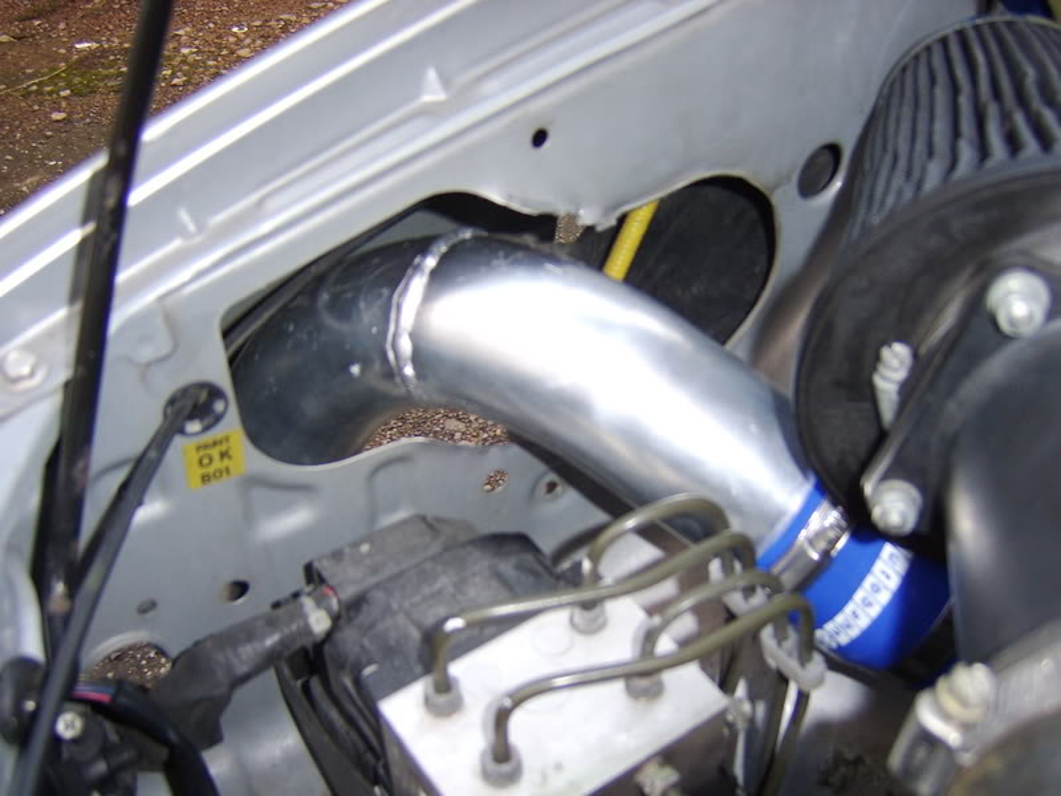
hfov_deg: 58.4
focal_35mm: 31
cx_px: 530
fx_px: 950
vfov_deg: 45.4
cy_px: 398
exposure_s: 1/30
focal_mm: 8.13
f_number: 2.7
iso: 141
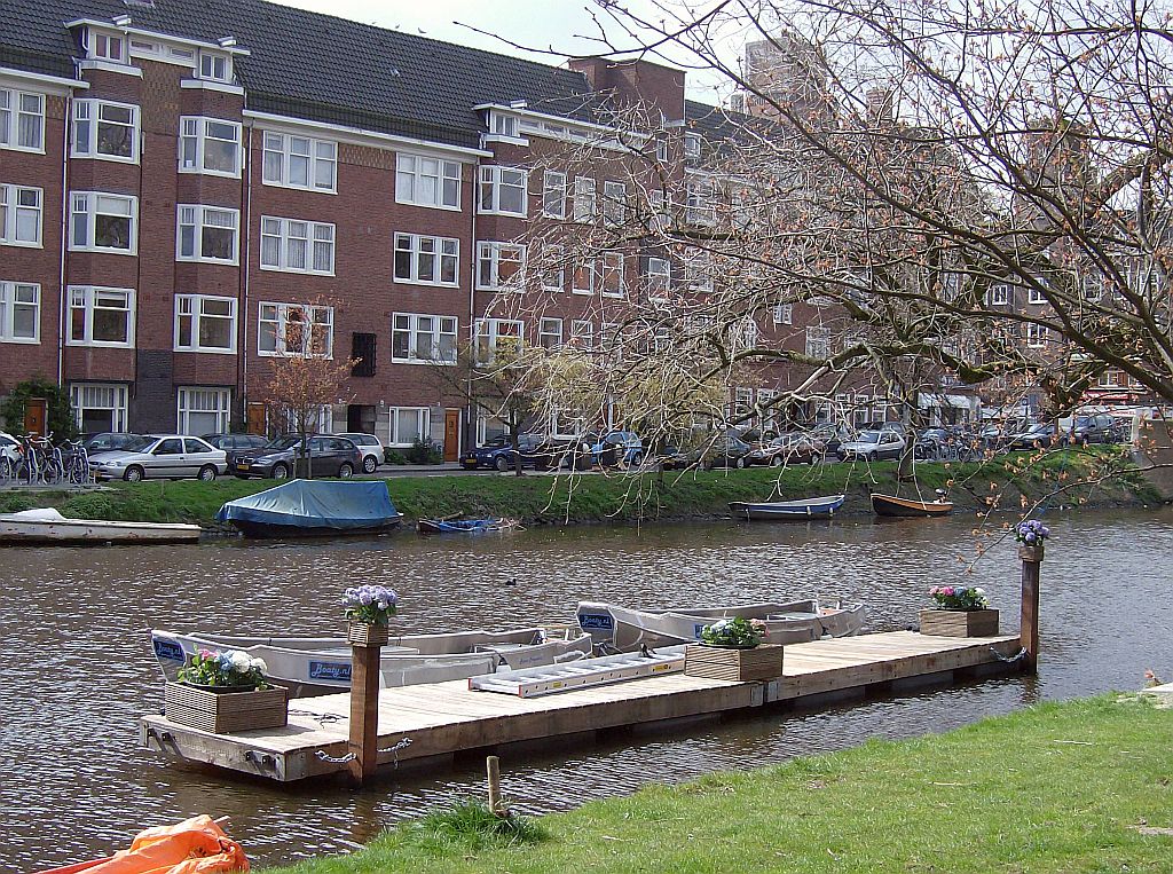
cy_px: 437
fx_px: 1893
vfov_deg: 26.0
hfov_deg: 34.4
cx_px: 586
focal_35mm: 56
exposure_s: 1/274
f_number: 5.6
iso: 100
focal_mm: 9.3
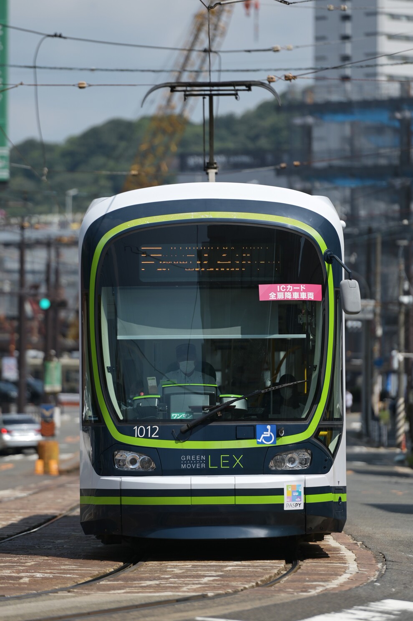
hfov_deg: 6.9
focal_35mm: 200
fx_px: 3446
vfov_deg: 10.3
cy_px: 310
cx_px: 206
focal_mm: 200
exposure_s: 1/1600
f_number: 2.8
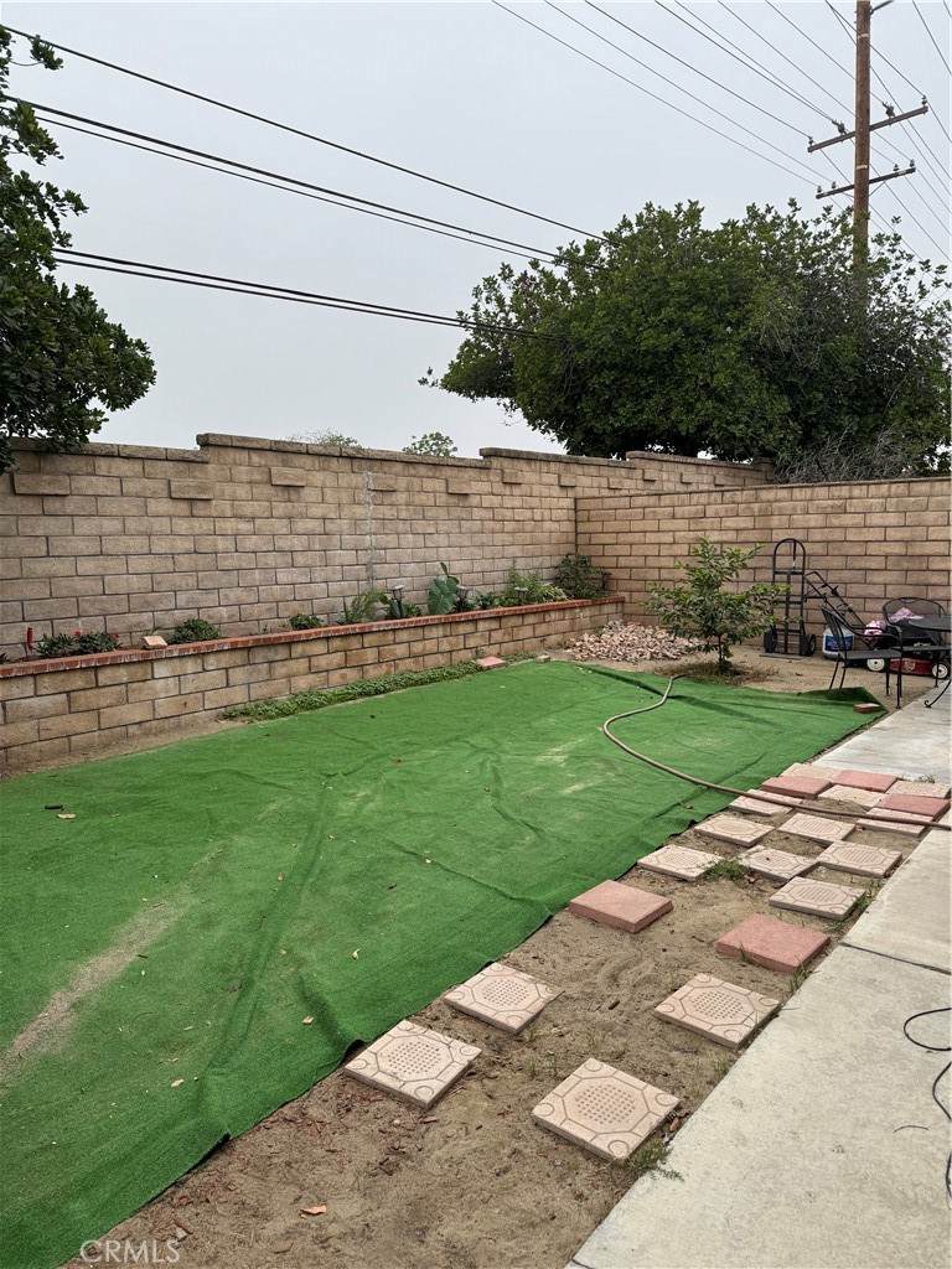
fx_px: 880
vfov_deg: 71.6
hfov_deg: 56.8
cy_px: 634
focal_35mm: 24
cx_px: 476
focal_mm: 6.76
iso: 80
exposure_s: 1/1172
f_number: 1.78
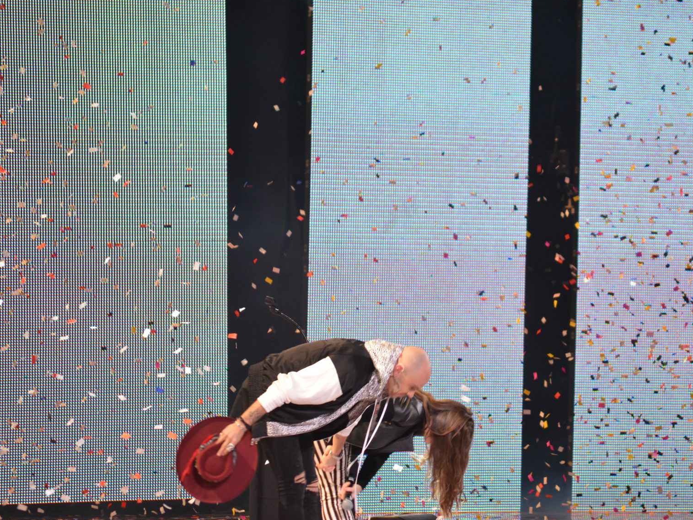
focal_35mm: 263
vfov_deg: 5.7
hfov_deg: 7.5
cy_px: 268
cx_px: 421
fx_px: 5258
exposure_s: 1/125
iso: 800
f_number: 5
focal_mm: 135
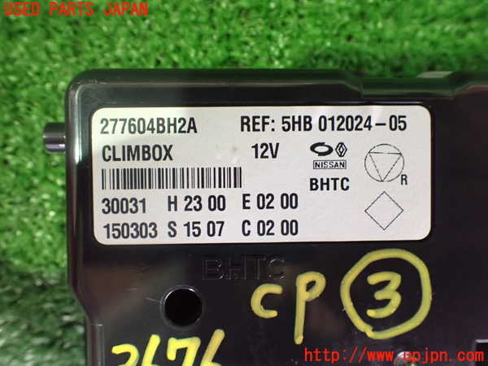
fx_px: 423
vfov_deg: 46.8
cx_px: 244
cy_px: 183
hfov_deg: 60.0
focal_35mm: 30
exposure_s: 1/30
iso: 1250
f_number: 2.3
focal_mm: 5.4
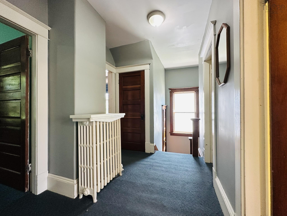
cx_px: 144
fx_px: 116
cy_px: 108
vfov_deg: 85.7
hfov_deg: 102.1
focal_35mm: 14
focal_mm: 2.22
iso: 250
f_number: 2.2
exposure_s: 1/120
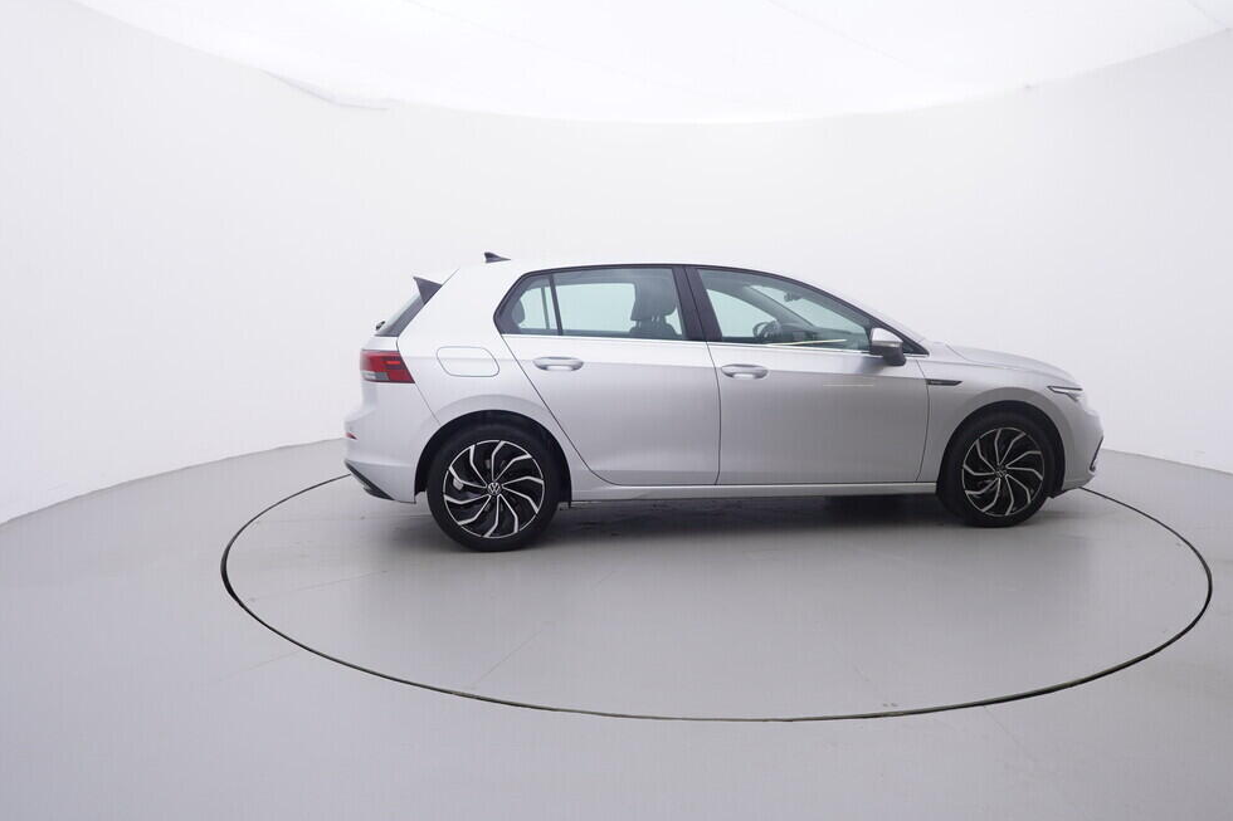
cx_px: 642
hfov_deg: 74.8
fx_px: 805
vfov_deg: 54.0
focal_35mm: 24
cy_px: 397
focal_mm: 15
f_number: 5
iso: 200
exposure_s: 1/80
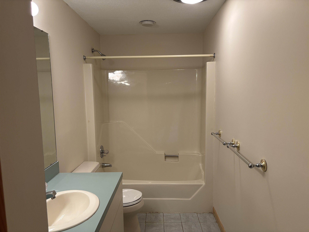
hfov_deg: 67.3
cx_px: 154
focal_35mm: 26
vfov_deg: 53.1
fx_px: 232
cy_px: 116
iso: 125
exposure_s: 1/120
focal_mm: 5.96
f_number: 1.6
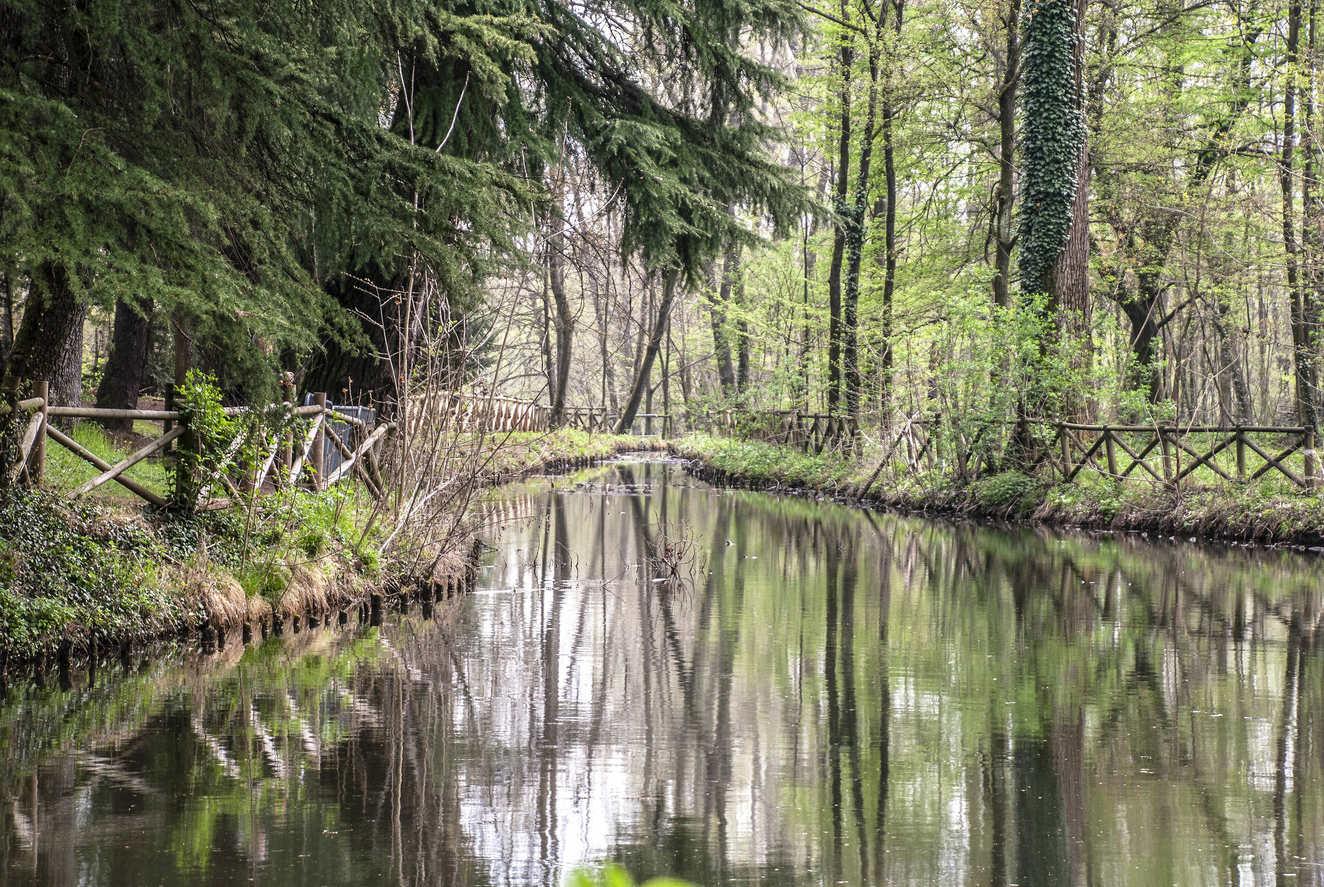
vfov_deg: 11.7
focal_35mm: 117
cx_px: 662
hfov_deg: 17.5
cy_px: 444
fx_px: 4308
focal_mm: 78
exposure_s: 1/100
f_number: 5.3
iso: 200
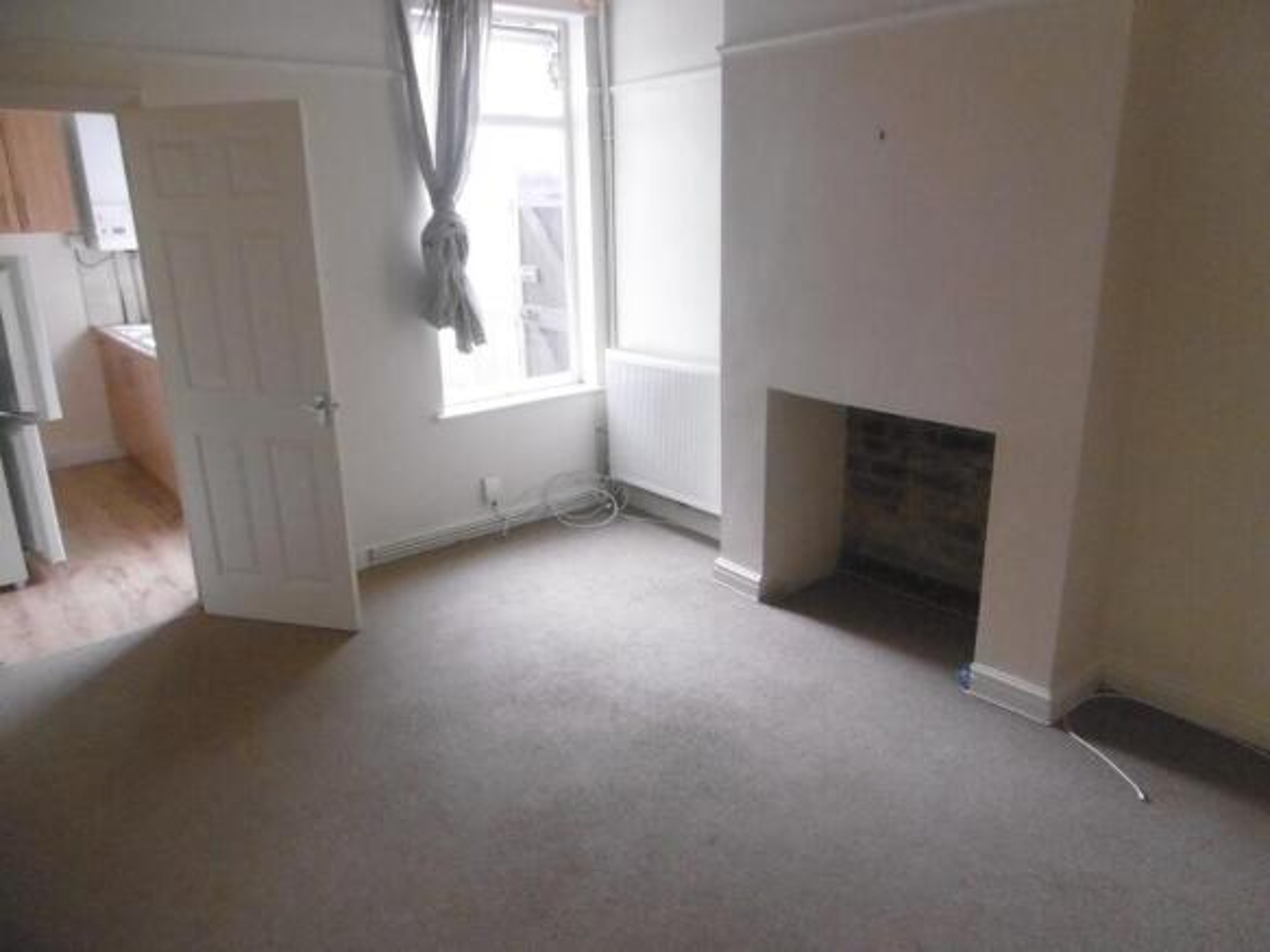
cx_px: 635
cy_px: 476
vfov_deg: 56.8
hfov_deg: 71.6
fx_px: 880
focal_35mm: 24
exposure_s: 1/30
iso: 800
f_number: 3.1
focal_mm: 4.3
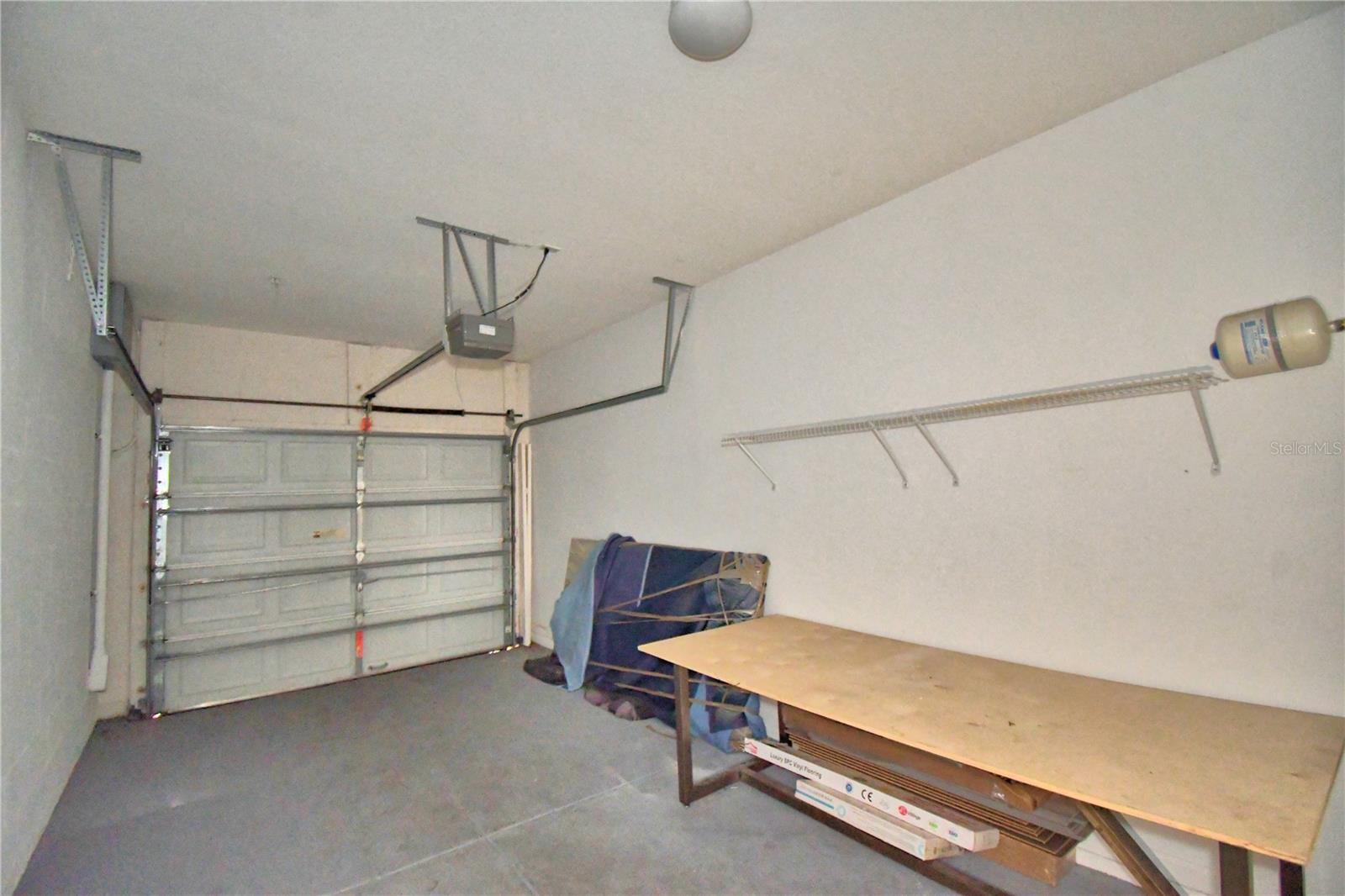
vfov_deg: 77.3
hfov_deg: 100.4
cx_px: 672
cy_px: 448
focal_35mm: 15
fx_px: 560
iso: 3200
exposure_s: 1/30
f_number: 4.5
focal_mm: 10
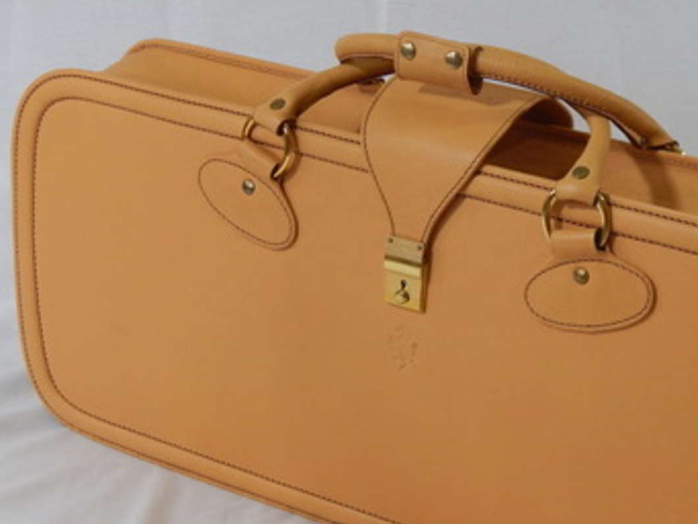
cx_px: 499
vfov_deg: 16.0
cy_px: 353
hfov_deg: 21.2
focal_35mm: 92
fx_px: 1855
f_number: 3.7
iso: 160
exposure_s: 1/30
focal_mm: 8.6
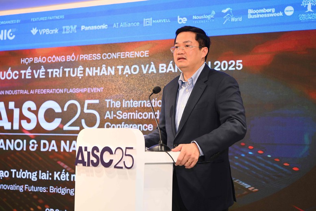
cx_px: 158
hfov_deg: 28.8
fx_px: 614
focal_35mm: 70
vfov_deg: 19.5
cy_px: 106
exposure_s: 1/200
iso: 1600
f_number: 4.5
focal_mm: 70
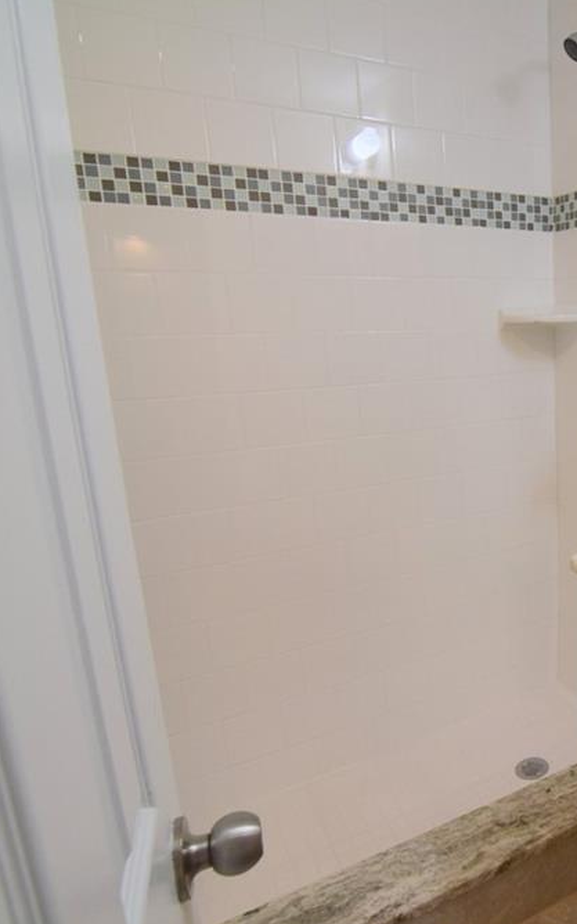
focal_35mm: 26
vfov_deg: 70.9
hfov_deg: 39.3
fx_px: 649
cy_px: 458
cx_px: 634
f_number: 8
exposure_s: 1/60
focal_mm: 11
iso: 1000
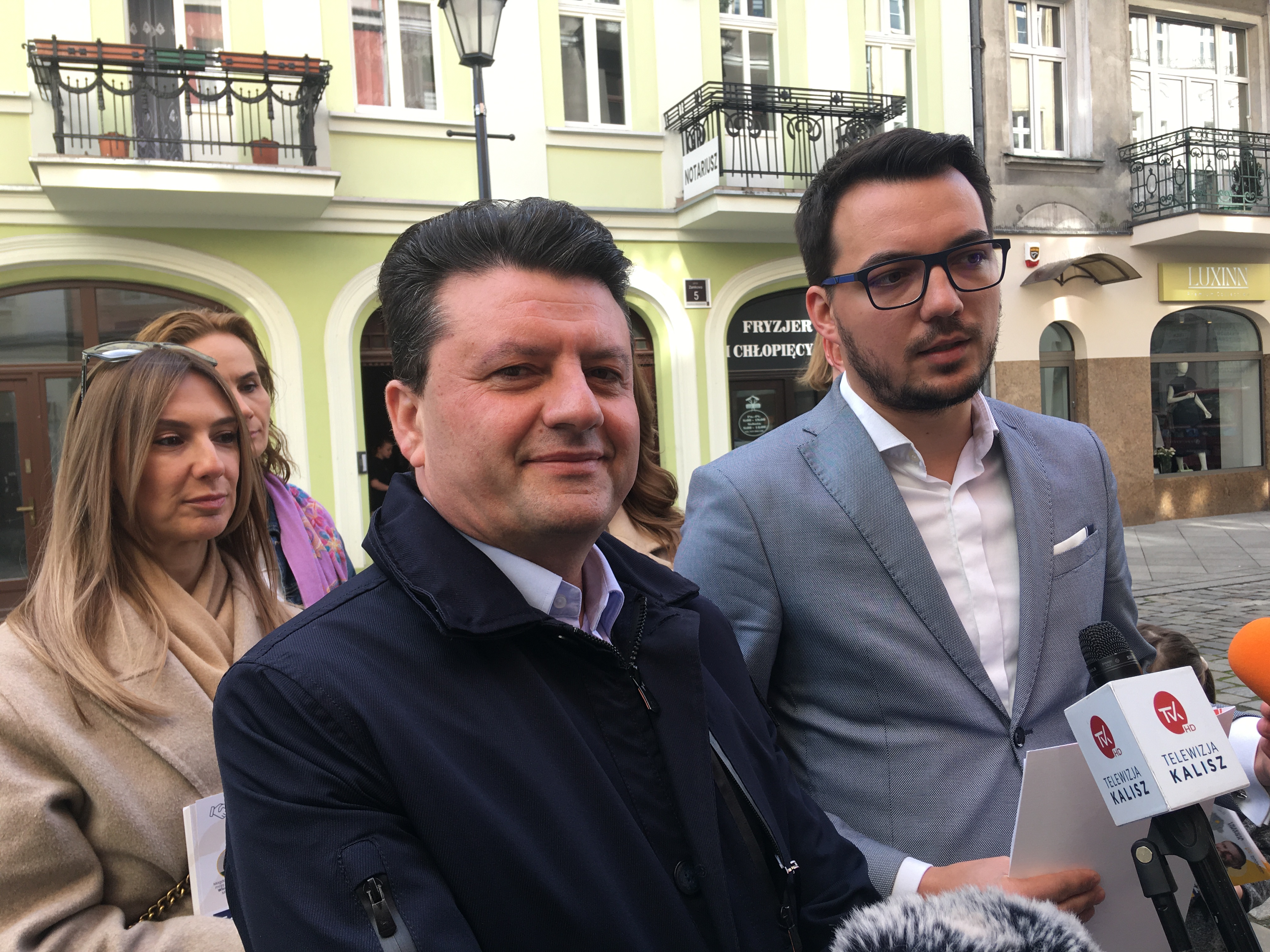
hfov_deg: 61.7
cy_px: 476
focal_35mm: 29
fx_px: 1064
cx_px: 635
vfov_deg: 48.2
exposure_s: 1/124
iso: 25
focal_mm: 4.15
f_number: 2.2
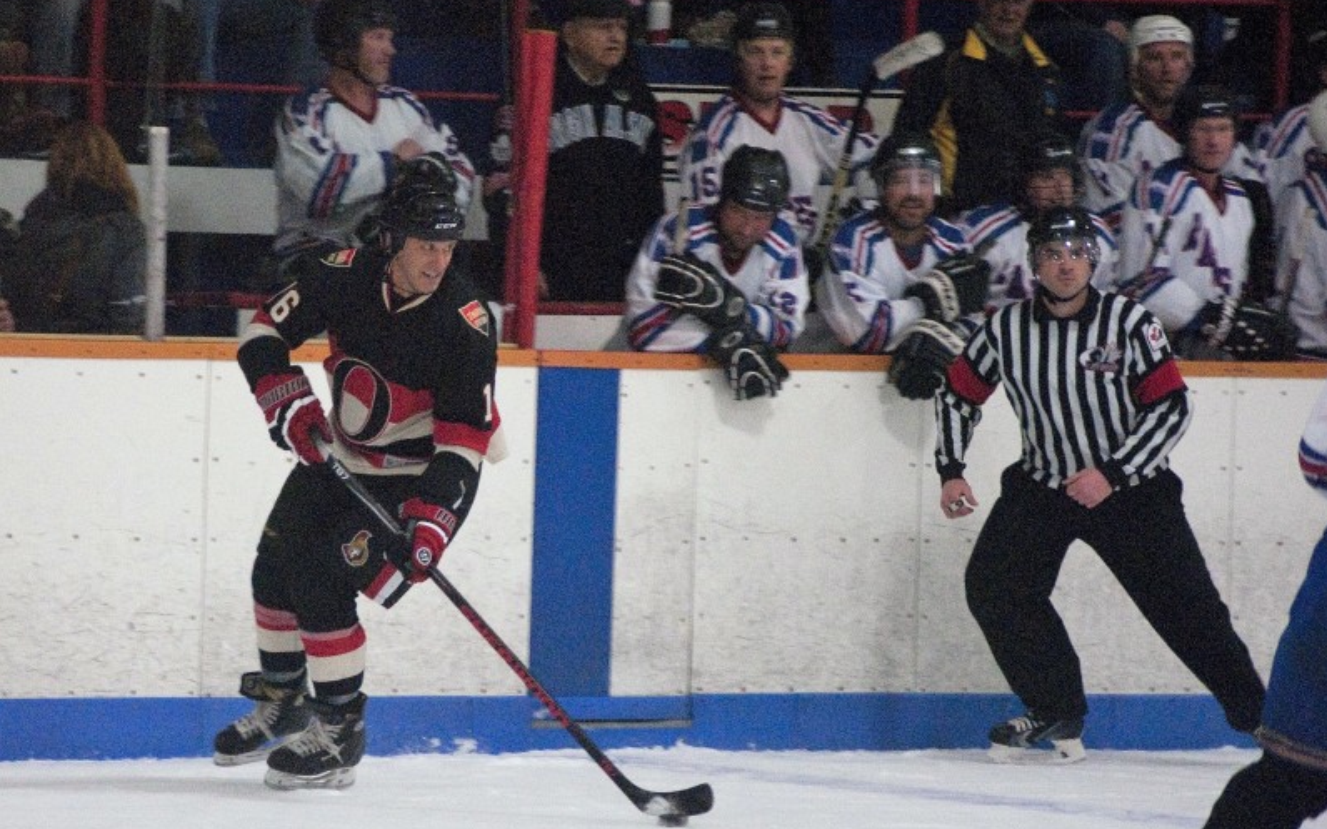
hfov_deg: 10.5
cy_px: 428
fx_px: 7231
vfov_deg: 6.6
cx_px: 665
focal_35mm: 200
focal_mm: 130
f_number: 4.5
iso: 1600
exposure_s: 1/200
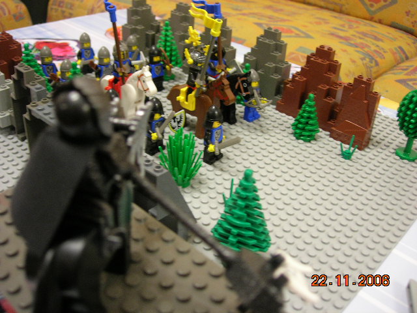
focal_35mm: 38
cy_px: 156
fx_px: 458
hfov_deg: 49.0
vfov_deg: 37.7
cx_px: 208
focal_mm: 7.8
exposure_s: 1/3.8
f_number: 2.8
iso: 95
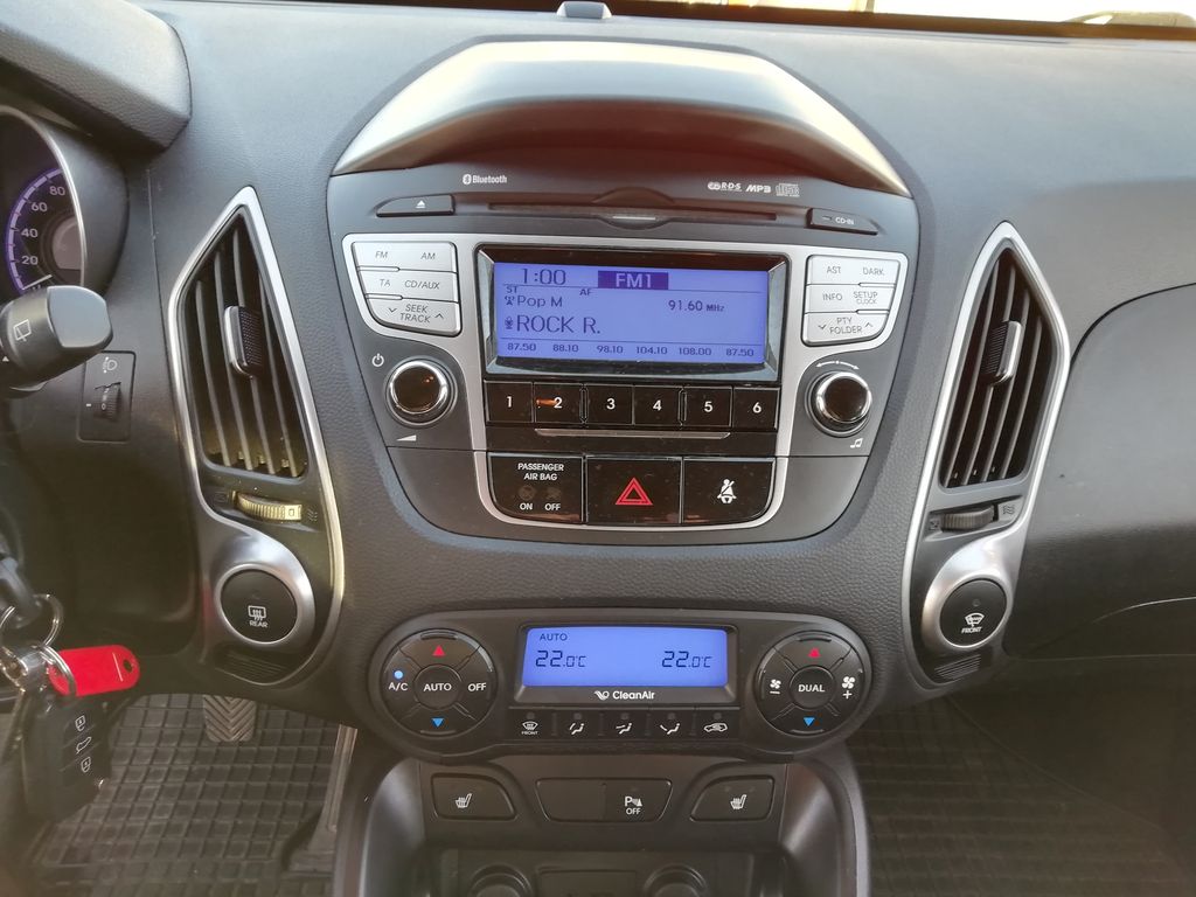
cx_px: 598
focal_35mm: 26
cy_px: 448
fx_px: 898
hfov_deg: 67.3
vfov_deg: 53.1
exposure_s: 1/50
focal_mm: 3.21
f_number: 2.2
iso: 100
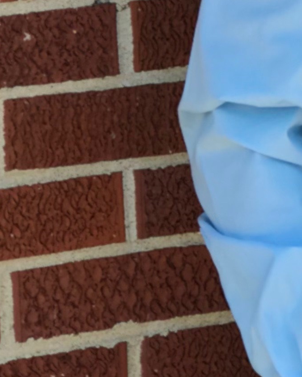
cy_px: -45
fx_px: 2970
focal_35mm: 266
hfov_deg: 5.7
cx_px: 589
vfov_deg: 7.2
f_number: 2.8
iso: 20
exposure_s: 1/223
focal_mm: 6.6
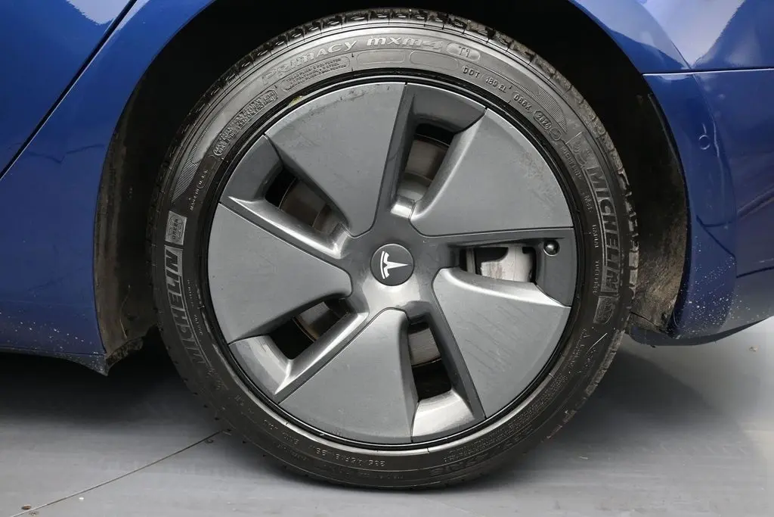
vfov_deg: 36.2
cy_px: 258
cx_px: 387
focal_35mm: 37
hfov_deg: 52.2
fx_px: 790
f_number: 4.2
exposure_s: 1/125
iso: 1400
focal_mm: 24.5
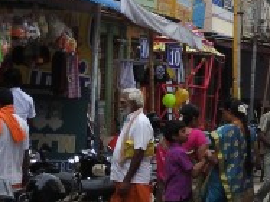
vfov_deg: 6.9
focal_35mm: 214
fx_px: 1668
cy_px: -3
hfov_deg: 9.0
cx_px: 390
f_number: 4
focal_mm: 9
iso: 100
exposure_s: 1/320
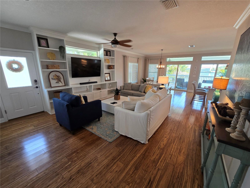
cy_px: 94
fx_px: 94
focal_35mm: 13
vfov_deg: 89.9
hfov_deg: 106.2
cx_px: 125
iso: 125
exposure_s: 1/60
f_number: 2.2
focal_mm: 2.2
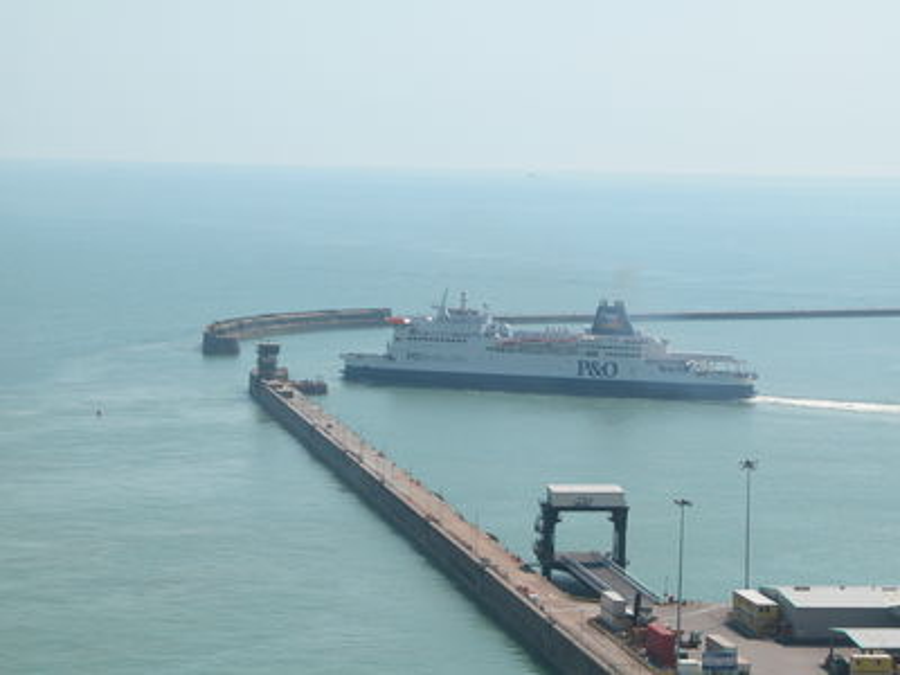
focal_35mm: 116
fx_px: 3016
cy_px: 338
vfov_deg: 12.8
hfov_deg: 17.0
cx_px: 450
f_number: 6.7
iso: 100
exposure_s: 1/479
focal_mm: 29.5
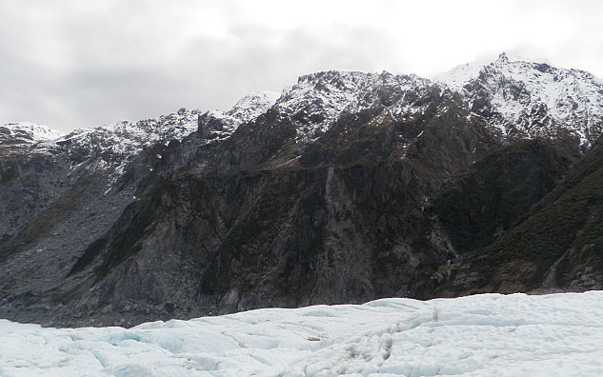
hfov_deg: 62.9
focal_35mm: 30
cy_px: 188
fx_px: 493
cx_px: 304
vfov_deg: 41.9
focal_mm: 5
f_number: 5
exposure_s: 1/160
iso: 50
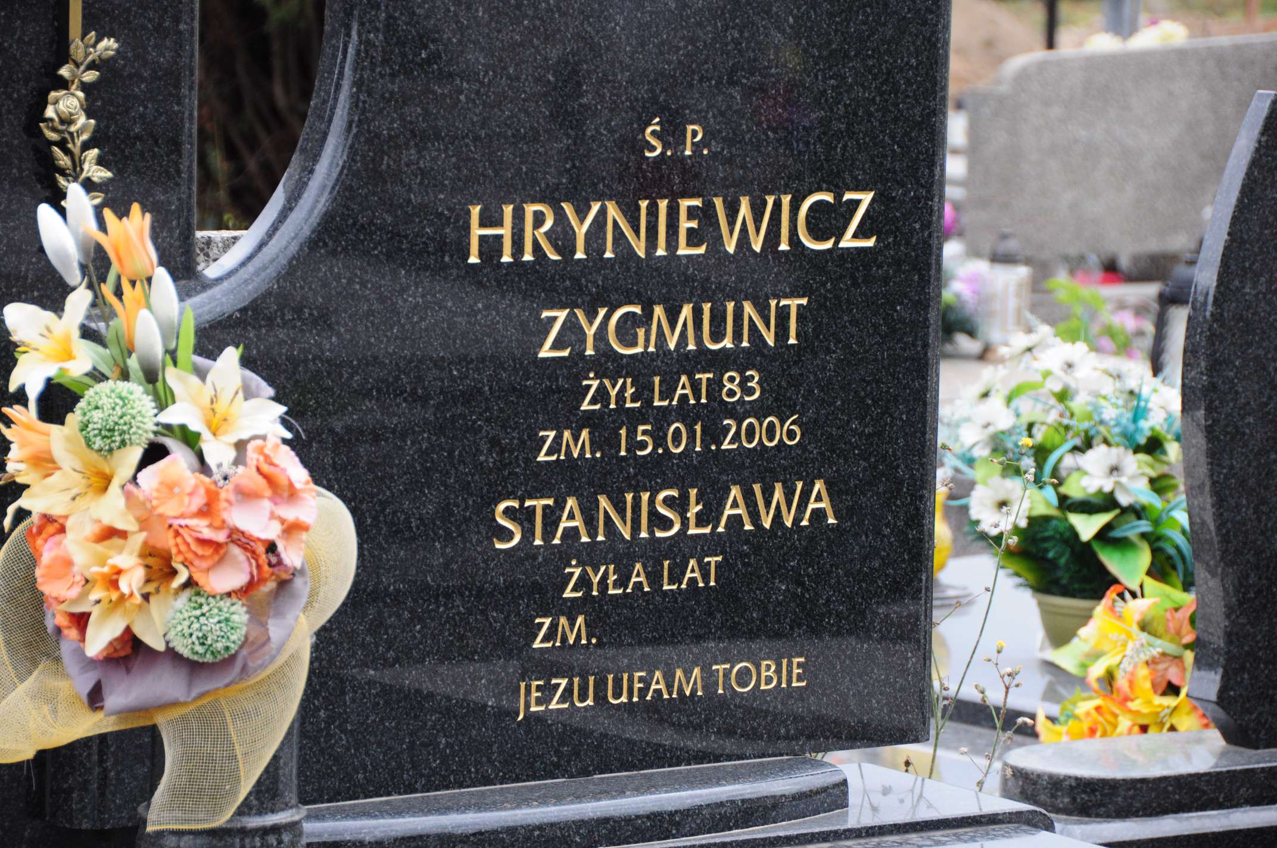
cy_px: 424
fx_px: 5952
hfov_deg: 12.2
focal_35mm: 168
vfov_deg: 8.2
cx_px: 638
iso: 640
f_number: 7.1
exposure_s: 1/320
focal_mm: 112
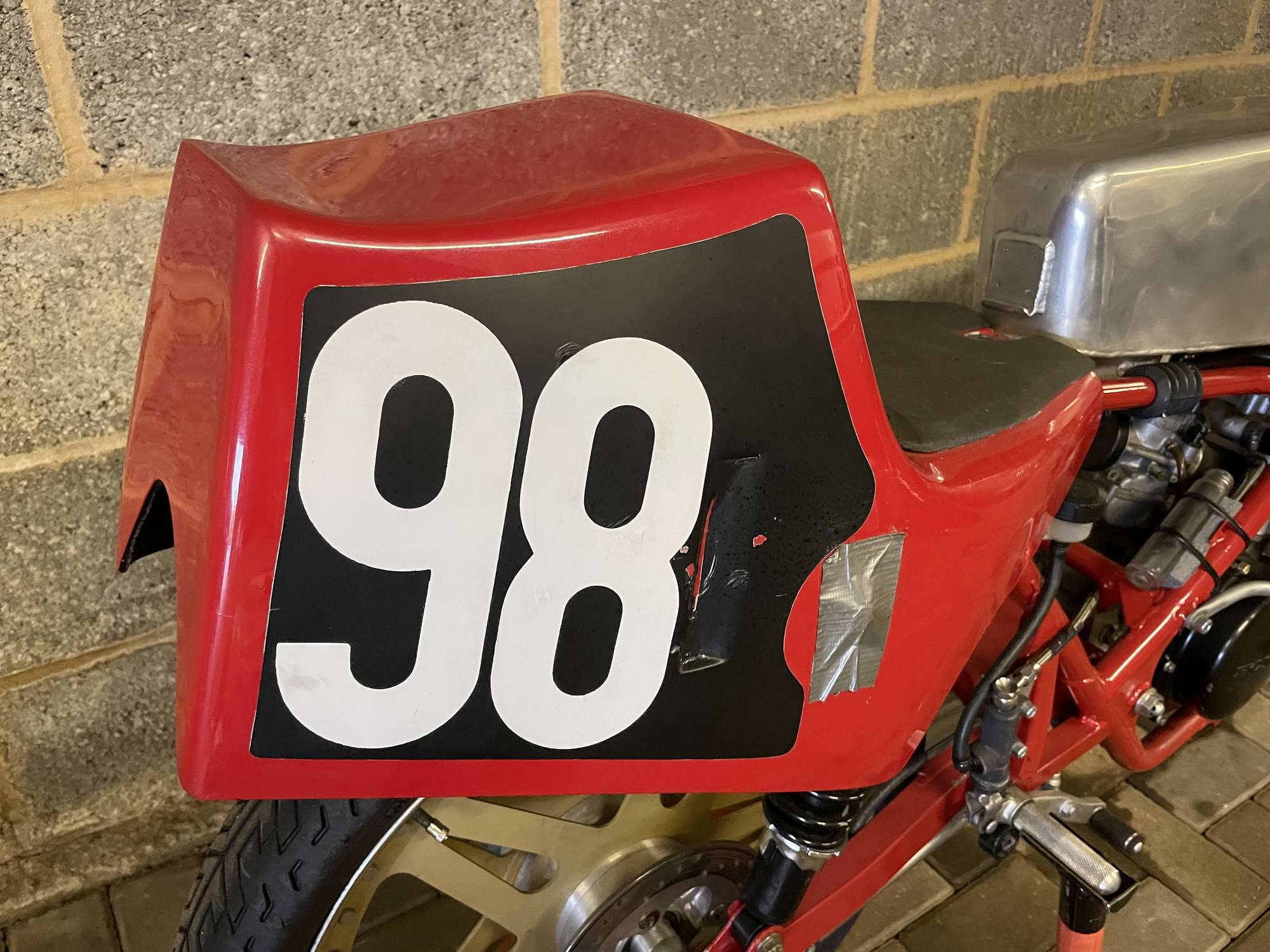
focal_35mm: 26
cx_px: 635
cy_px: 476
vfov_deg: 53.1
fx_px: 954
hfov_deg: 67.3
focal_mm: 4.2
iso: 400
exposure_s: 1/50
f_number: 1.6
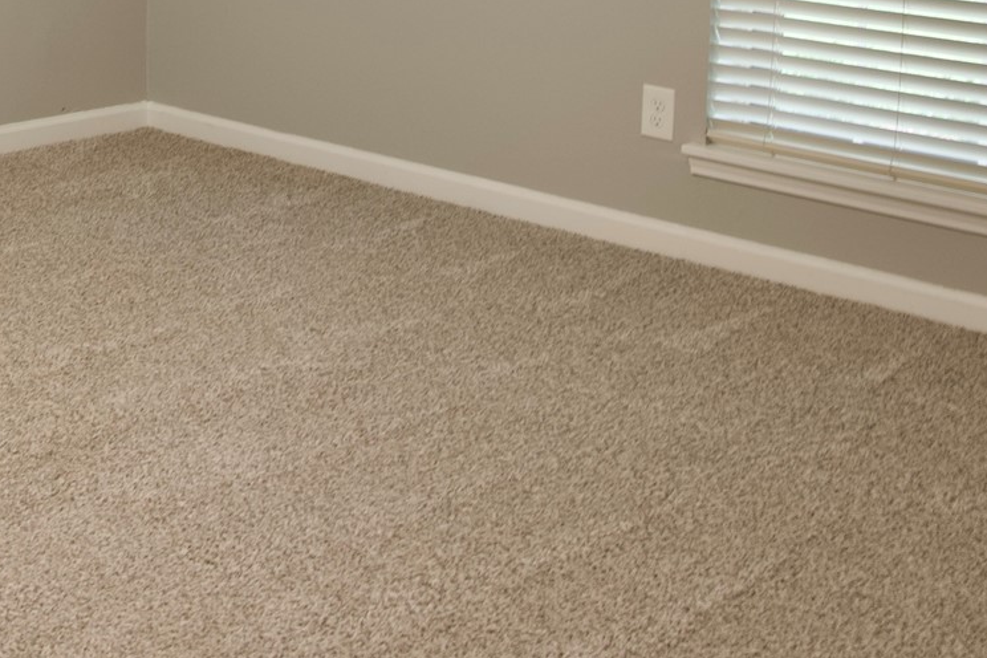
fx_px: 1919
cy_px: -180
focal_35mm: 70
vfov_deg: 18.2
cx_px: -249
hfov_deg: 25.4
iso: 200
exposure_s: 1/3
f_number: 11
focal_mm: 24
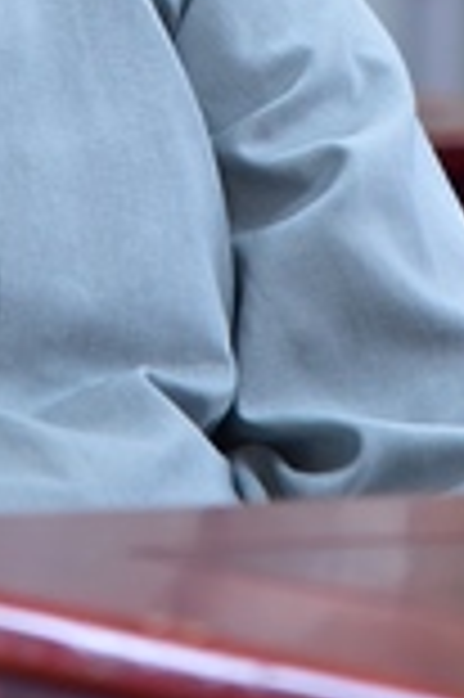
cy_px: -617
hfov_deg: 2.7
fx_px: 9765
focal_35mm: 504
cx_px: -86
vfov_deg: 4.1
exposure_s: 1/125
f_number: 4.5
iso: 2500
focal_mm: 120
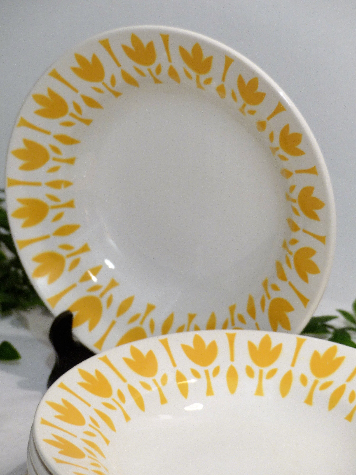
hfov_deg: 13.2
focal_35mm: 112
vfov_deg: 17.6
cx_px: 178
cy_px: 238
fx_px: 1536
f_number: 2.8
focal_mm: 20.1
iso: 125
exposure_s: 1/8
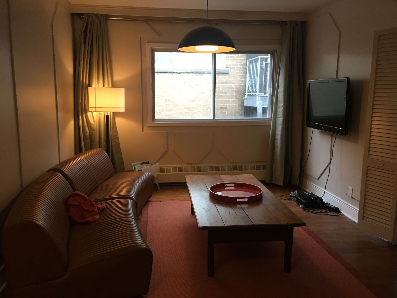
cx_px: 198
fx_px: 333
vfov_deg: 48.2
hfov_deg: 61.7
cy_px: 149
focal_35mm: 29
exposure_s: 1/15
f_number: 2.2
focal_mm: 4.15
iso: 80
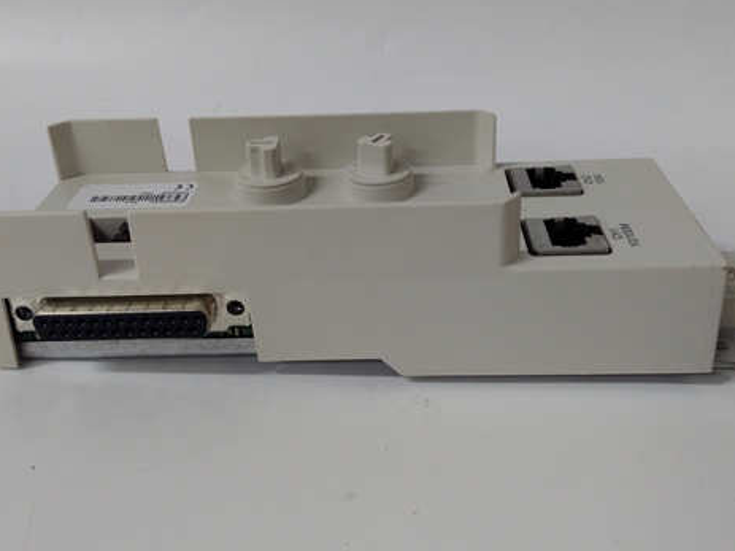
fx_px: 743
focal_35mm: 35
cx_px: 384
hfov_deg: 52.6
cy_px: 224
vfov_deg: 40.5
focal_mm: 3.79
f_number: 2
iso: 261
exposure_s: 1/33
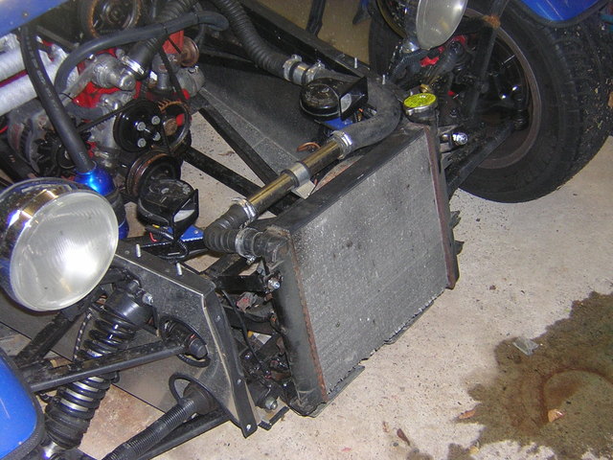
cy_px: 230
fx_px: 903
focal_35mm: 51
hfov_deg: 37.5
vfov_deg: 28.6
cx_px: 306
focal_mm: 6.6
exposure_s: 1/60.1
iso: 310
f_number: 3.1
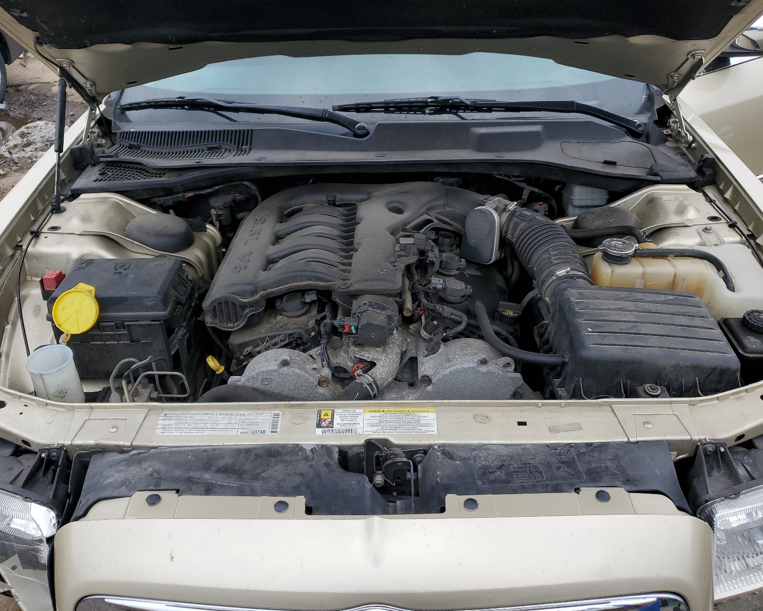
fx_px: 632
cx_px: 388
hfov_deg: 62.2
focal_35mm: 28
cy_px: 304
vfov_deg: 51.5
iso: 50
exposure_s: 1/1667
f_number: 1.5
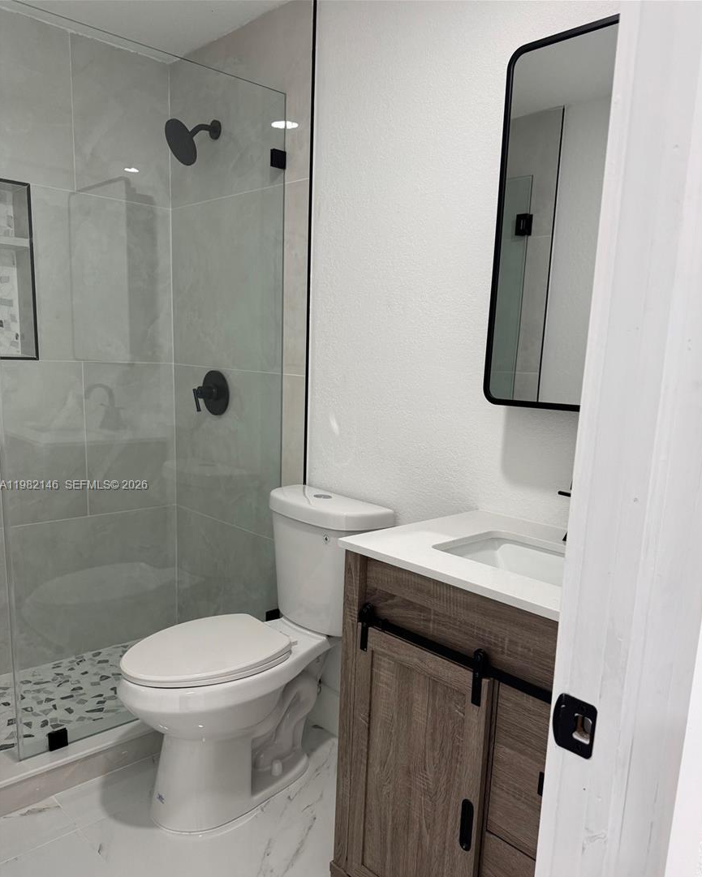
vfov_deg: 65.8
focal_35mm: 26
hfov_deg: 54.9
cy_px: 486
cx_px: 363
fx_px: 675
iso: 200
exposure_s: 1/120
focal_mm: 6.76
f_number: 1.78
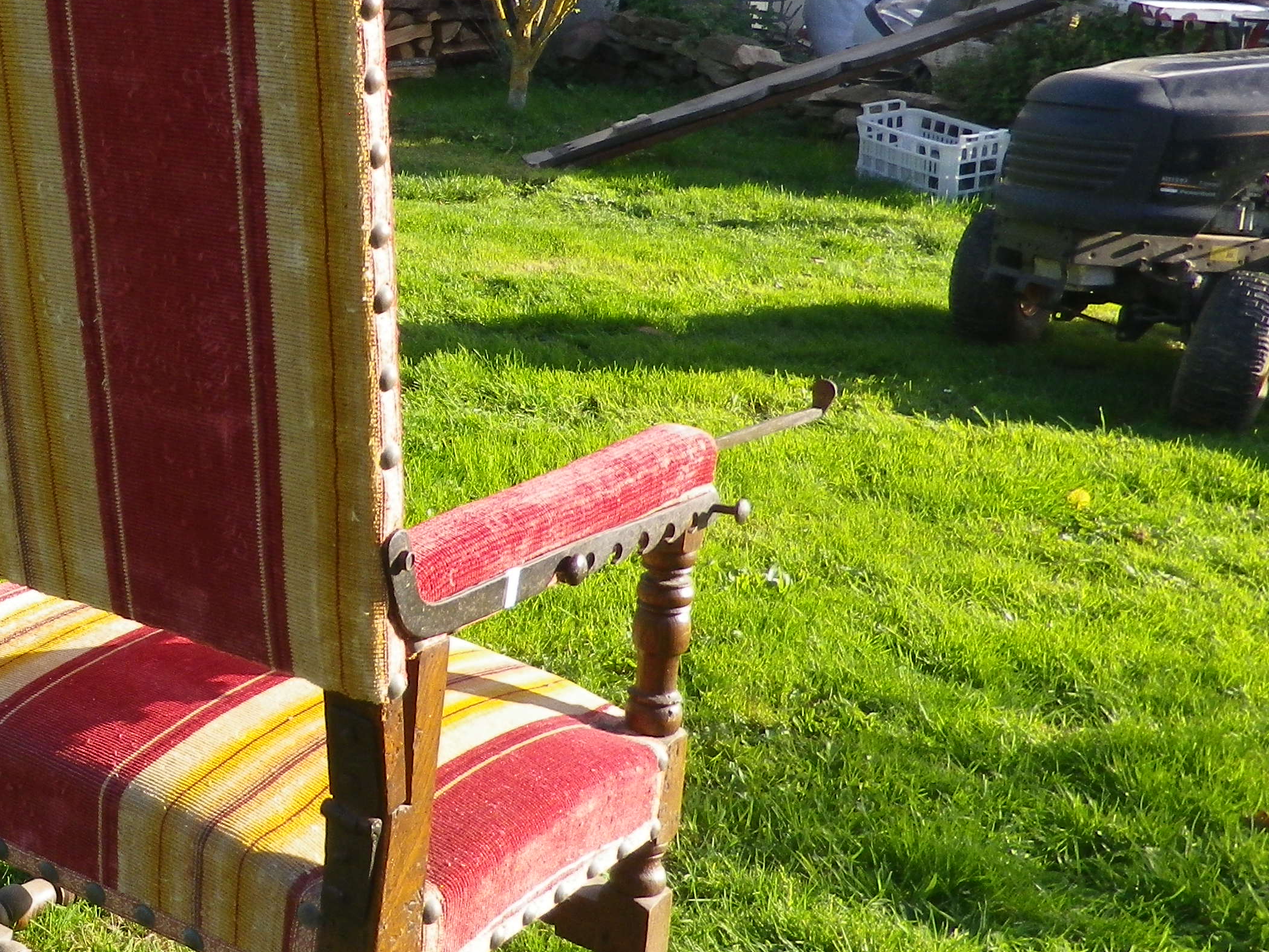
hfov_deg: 32.0
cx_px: -20
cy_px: 355
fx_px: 2016
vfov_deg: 26.5
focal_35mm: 55
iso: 80
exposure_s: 1/250
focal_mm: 4.5
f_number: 3.5
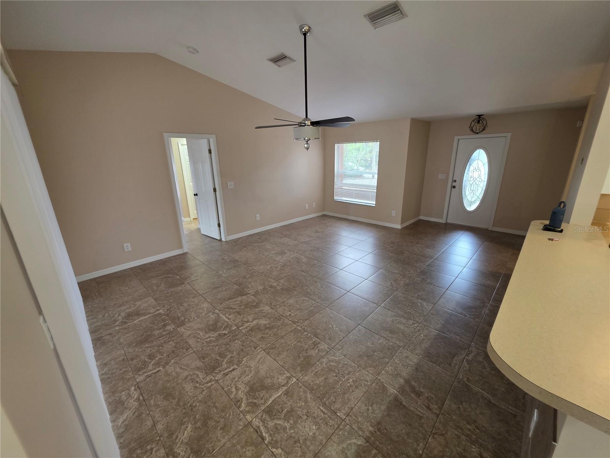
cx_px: 305
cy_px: 229
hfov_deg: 106.2
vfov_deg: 89.9
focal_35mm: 13
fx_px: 229
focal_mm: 2.2
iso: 160
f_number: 1.9
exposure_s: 1/60
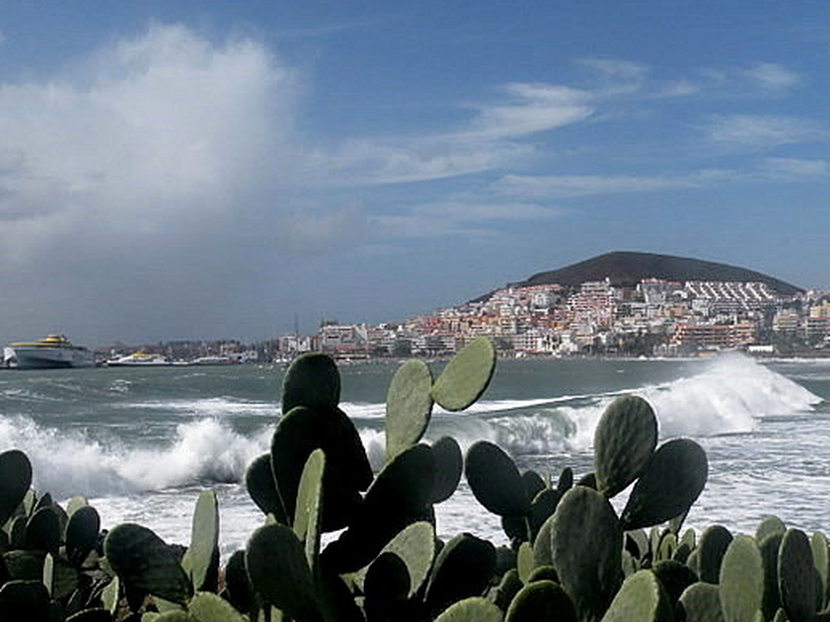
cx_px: 534
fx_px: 1222
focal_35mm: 51
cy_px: 394
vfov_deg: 28.4
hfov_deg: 37.2
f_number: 7.1
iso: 64
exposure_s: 1/345
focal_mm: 5.8
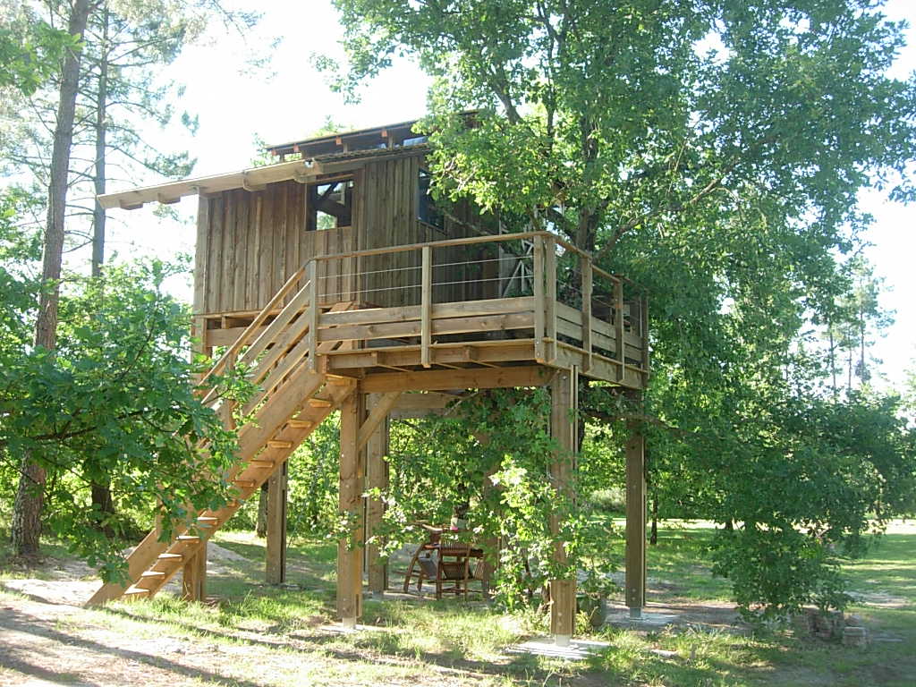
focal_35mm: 38
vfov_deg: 37.7
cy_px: 344
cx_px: 458
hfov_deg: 49.0
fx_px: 1006
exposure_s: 1/136
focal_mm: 7.8
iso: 79
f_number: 2.8
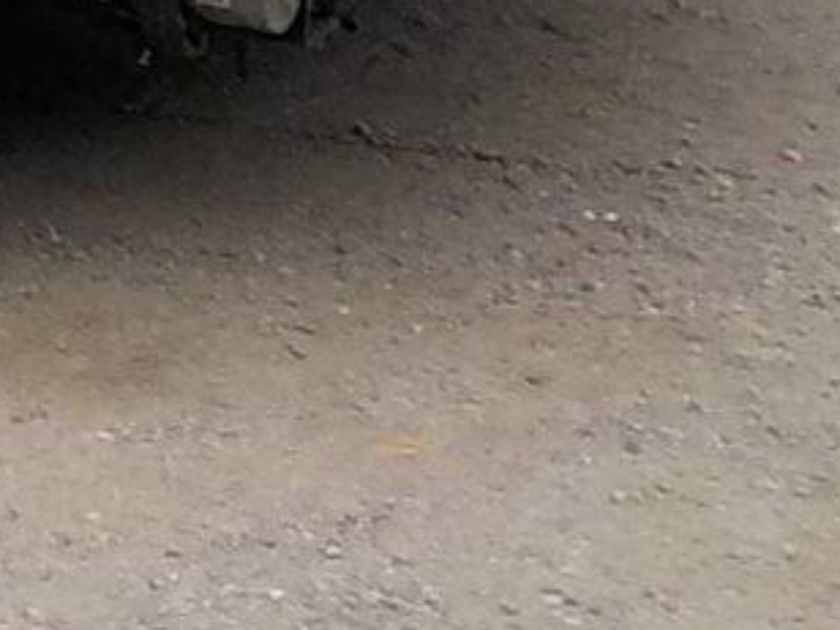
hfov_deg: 11.7
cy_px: -755
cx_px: -671
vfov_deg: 8.8
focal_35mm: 156
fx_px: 3786
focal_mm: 4.1
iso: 125
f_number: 3.3
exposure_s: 1/320
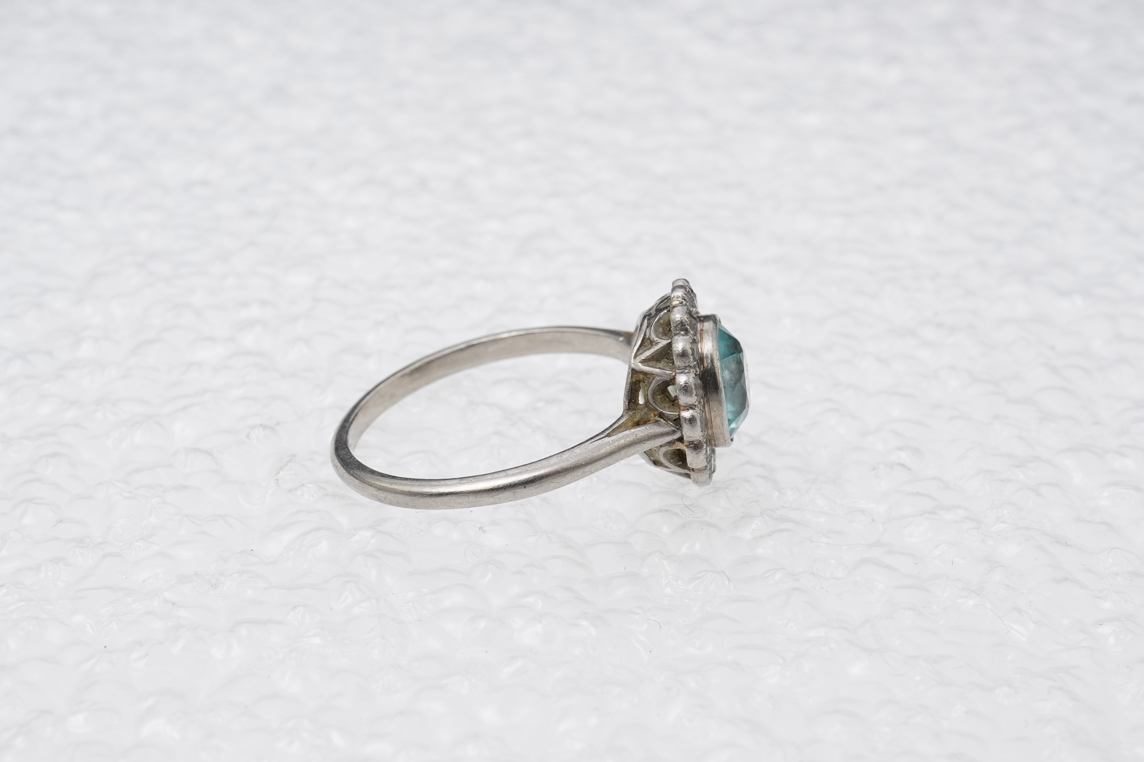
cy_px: 405
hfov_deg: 31.4
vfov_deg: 21.2
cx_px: 553
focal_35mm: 64
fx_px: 2034
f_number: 22
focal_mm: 30
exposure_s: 1/100
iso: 500
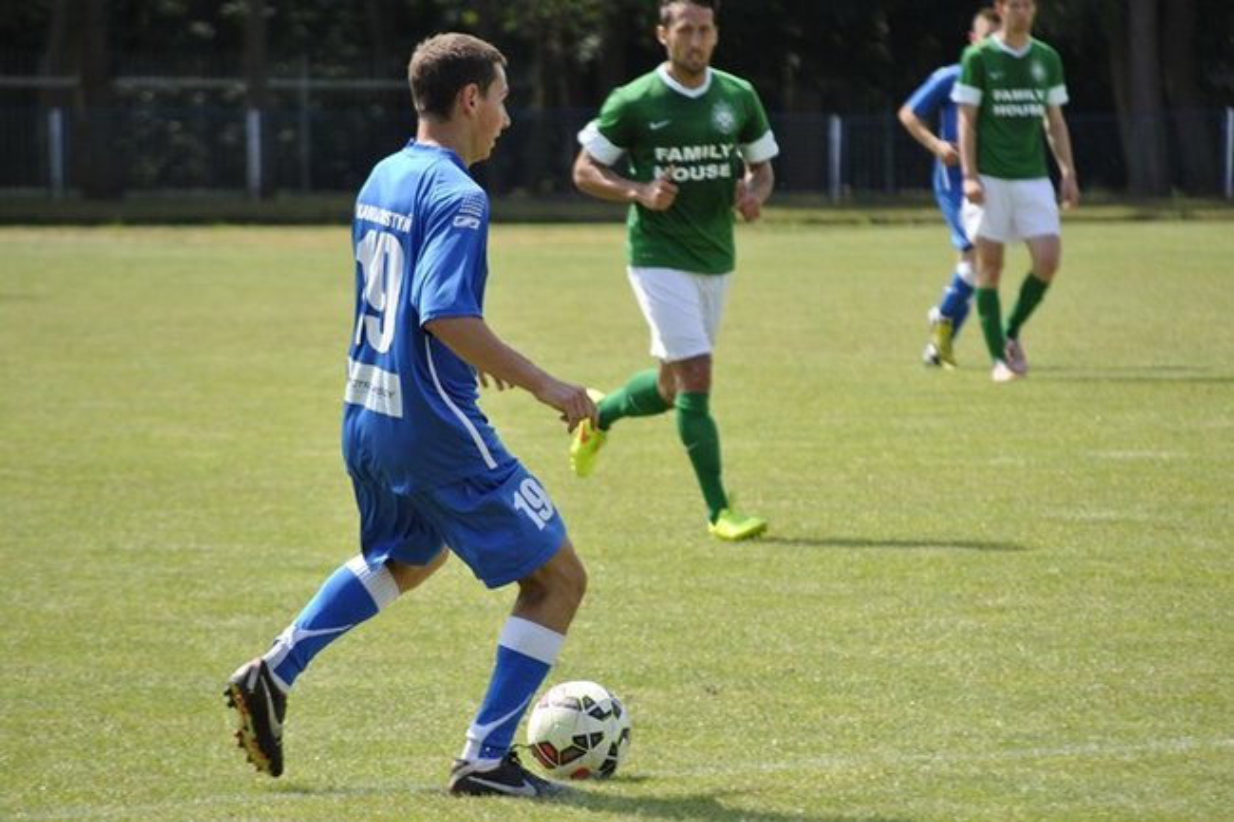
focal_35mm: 270
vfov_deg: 5.1
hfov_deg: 7.6
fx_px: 9252
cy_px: 411
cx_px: 617
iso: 200
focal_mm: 180
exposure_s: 1/500
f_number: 5.6
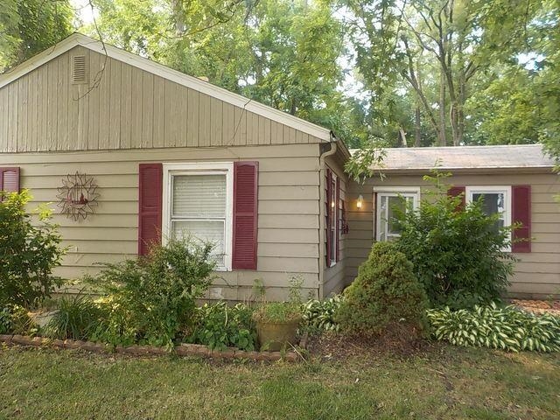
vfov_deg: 46.8
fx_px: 485
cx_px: 280
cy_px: 210
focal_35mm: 30
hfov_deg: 60.0
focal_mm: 4.1
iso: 125
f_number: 3.3
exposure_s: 1/100
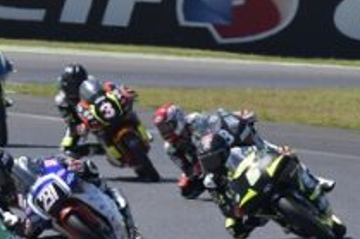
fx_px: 8913
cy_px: 126
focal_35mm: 892
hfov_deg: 2.3
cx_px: -40
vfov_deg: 1.5
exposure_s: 1/1250
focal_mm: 200
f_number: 9
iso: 500
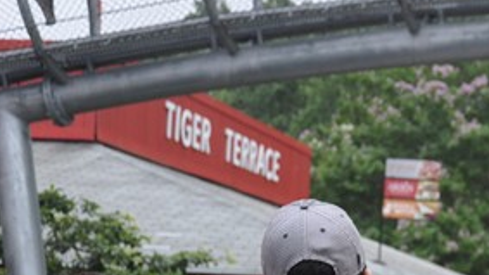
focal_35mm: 155
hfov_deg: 13.5
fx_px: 2009
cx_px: 587
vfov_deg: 7.7
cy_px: 365
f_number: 4
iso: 400
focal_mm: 28
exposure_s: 1/40
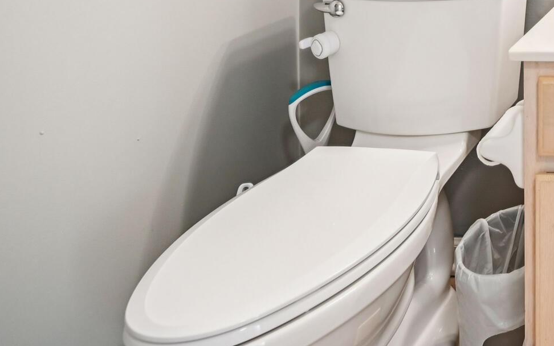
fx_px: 664
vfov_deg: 22.3
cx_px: 770
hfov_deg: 31.2
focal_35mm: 44
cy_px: -213
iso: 400
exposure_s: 1/45
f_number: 4
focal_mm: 14
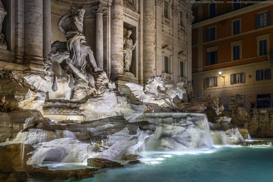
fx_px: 284
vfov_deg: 35.5
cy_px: 91
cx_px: 136
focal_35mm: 38
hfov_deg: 51.3
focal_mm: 25
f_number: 13
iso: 100
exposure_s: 1.6
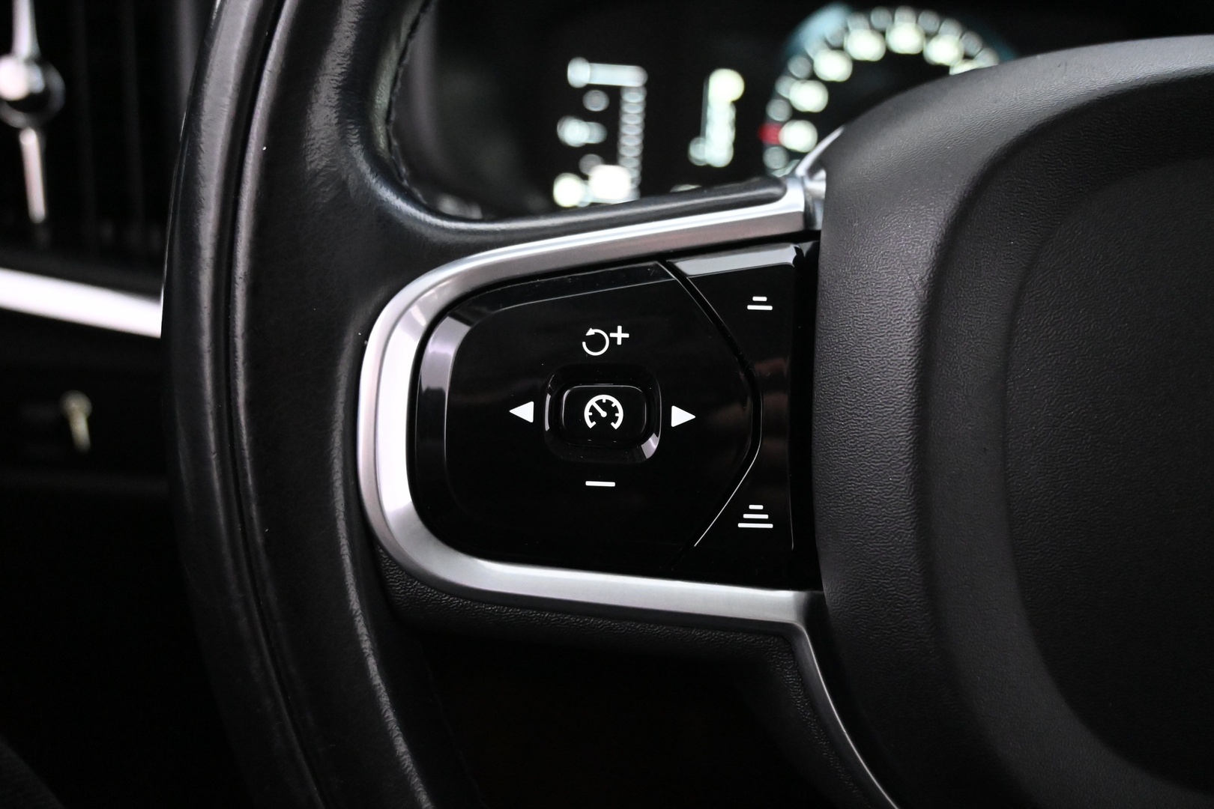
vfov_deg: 39.1
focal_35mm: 34
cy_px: 404
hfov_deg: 56.1
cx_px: 607
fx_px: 1138
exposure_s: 1/40
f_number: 4
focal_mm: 22.5
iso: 6400
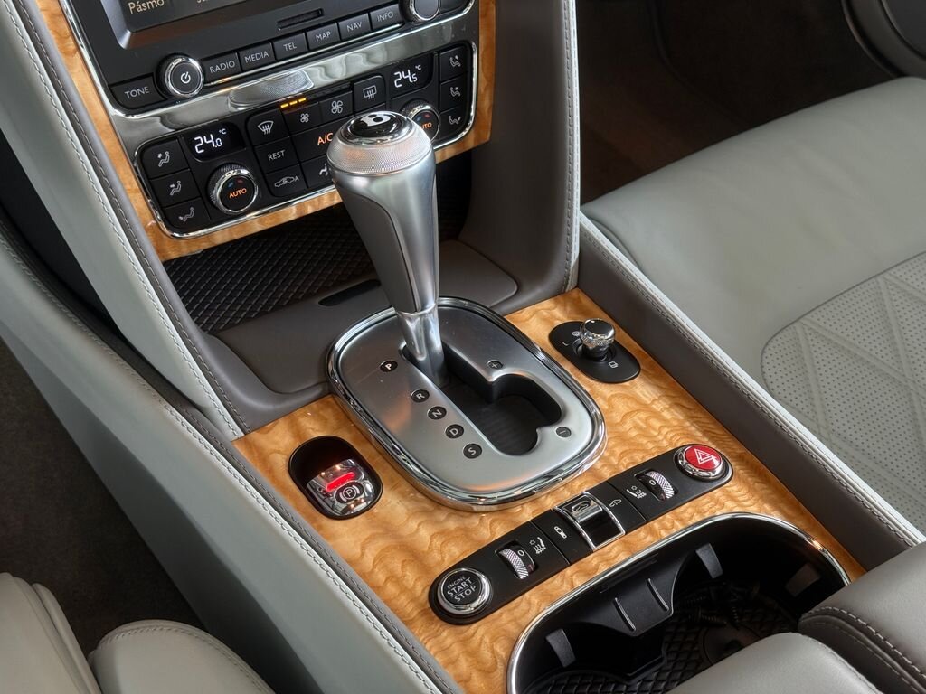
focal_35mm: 48
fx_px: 1284
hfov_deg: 39.7
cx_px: 463
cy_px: 347
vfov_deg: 30.3
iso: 125
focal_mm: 6.76
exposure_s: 1/60
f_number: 1.78
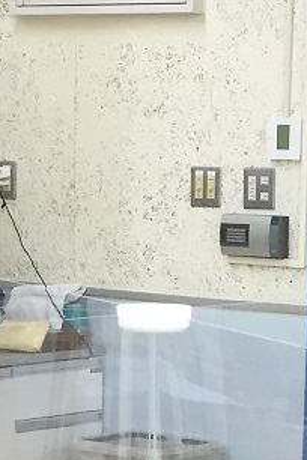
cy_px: 574
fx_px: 2059
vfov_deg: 12.4
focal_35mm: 161
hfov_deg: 8.5
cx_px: 196
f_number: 2.2
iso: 40
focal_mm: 4.15
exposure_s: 1/30
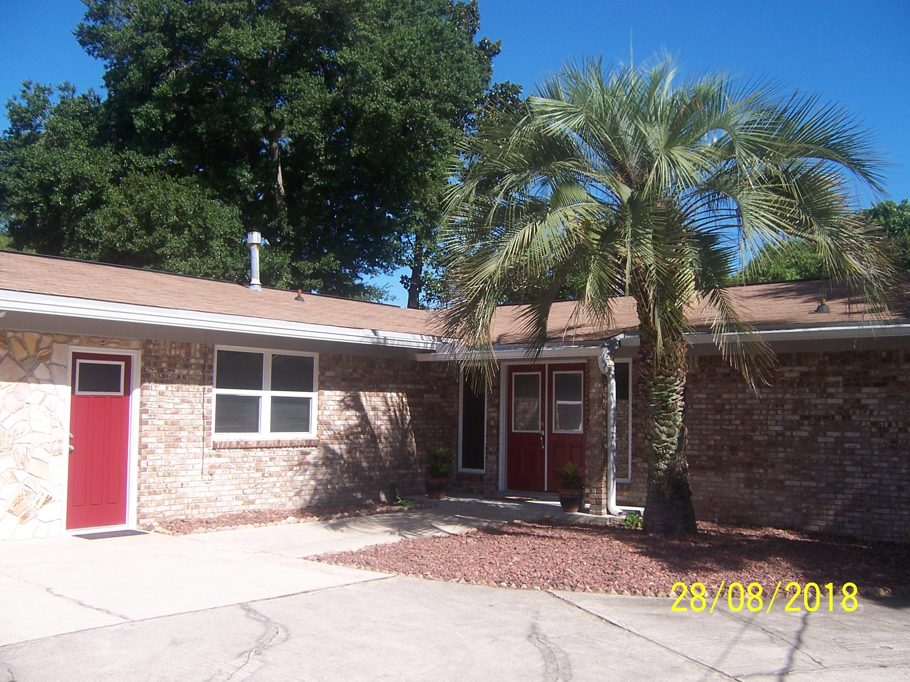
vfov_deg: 42.9
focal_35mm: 33
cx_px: 455
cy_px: 341
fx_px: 868
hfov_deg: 55.4
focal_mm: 5.5
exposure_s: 1/750
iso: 80
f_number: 3.4
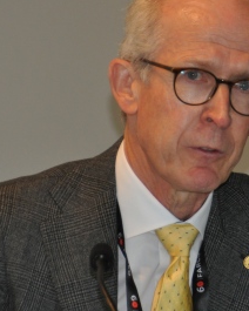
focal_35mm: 289
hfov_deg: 5.3
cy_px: 154
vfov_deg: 6.7
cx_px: 220
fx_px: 2663
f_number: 5.6
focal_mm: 85
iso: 800
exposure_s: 1/60
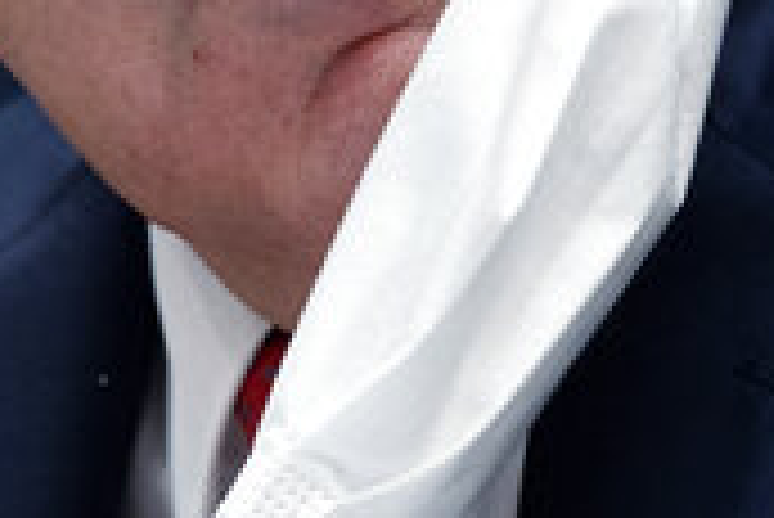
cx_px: 806
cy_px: 11
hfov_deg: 3.5
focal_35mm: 594
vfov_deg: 2.3
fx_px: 12781
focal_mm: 200
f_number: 5.6
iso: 1600
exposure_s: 1/160
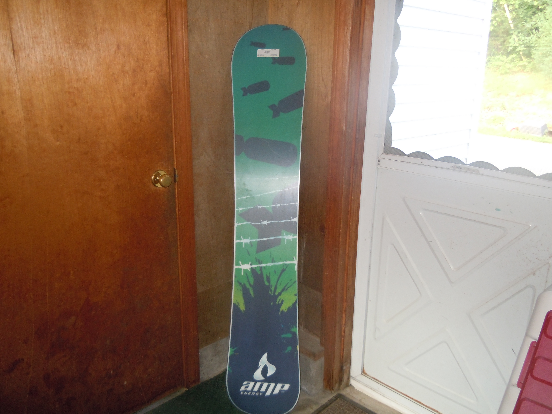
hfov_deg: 60.0
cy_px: 207
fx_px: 478
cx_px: 276
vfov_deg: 46.8
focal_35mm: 30
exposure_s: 1/30
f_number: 3.5
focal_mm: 5.4
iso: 200
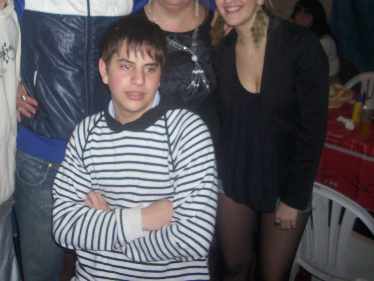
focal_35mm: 49
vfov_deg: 29.1
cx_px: 129
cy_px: 59
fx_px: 529
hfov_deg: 38.5
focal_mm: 6.2
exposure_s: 1/30
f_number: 2.8
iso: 100
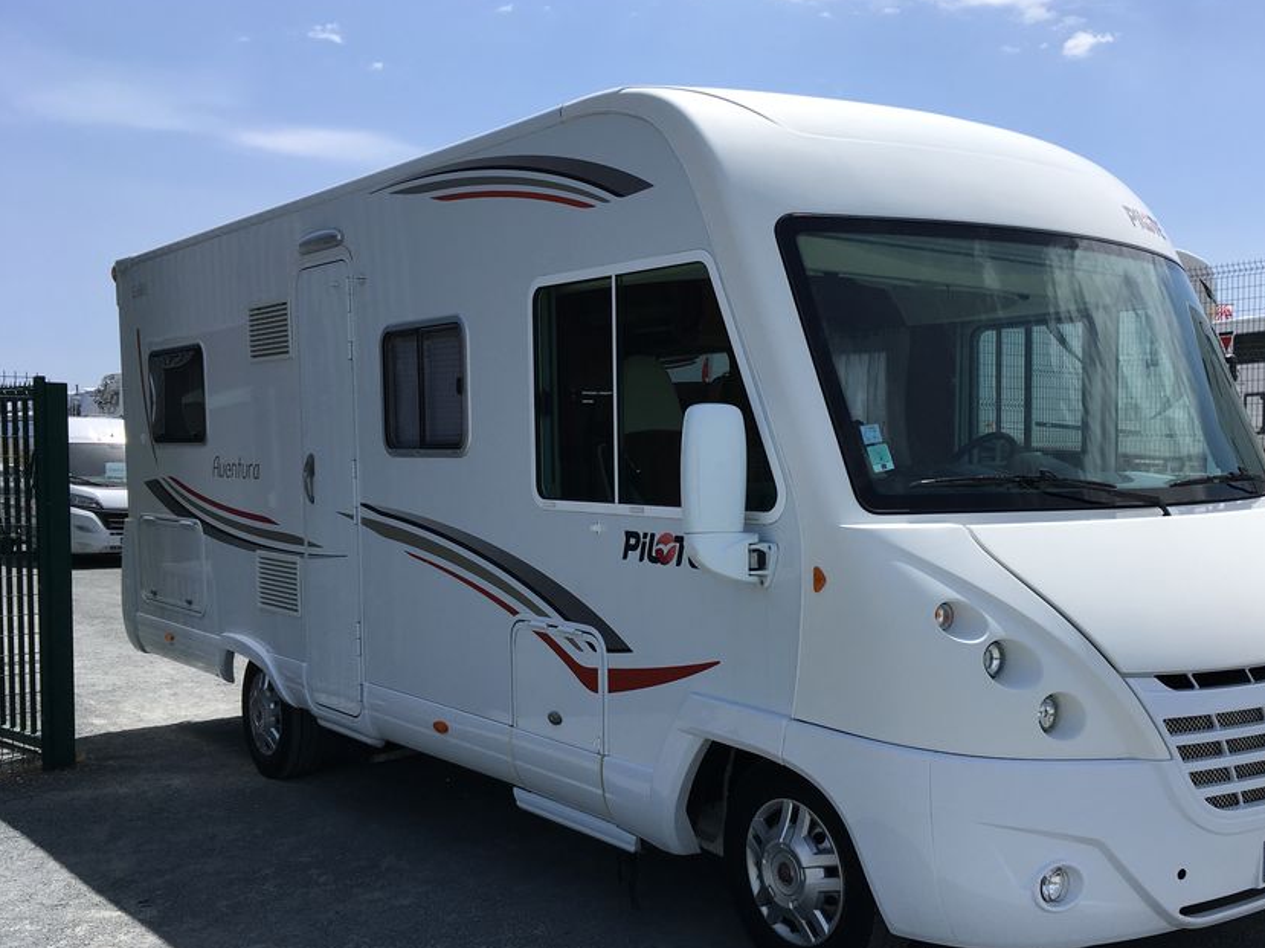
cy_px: 530
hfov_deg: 52.3
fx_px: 1278
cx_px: 757
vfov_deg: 40.6
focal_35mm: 35
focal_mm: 4.15
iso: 25
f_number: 2.2
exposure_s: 1/2024
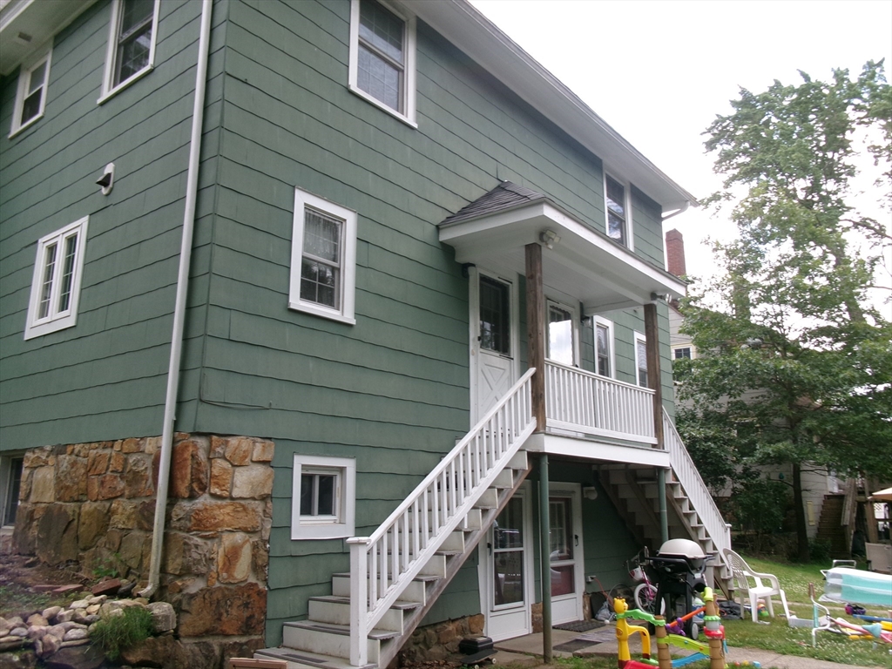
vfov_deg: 49.7
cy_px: 334
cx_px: 446
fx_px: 722
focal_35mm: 28
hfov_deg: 63.4
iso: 100
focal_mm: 5.1
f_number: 3.9
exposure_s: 1/70
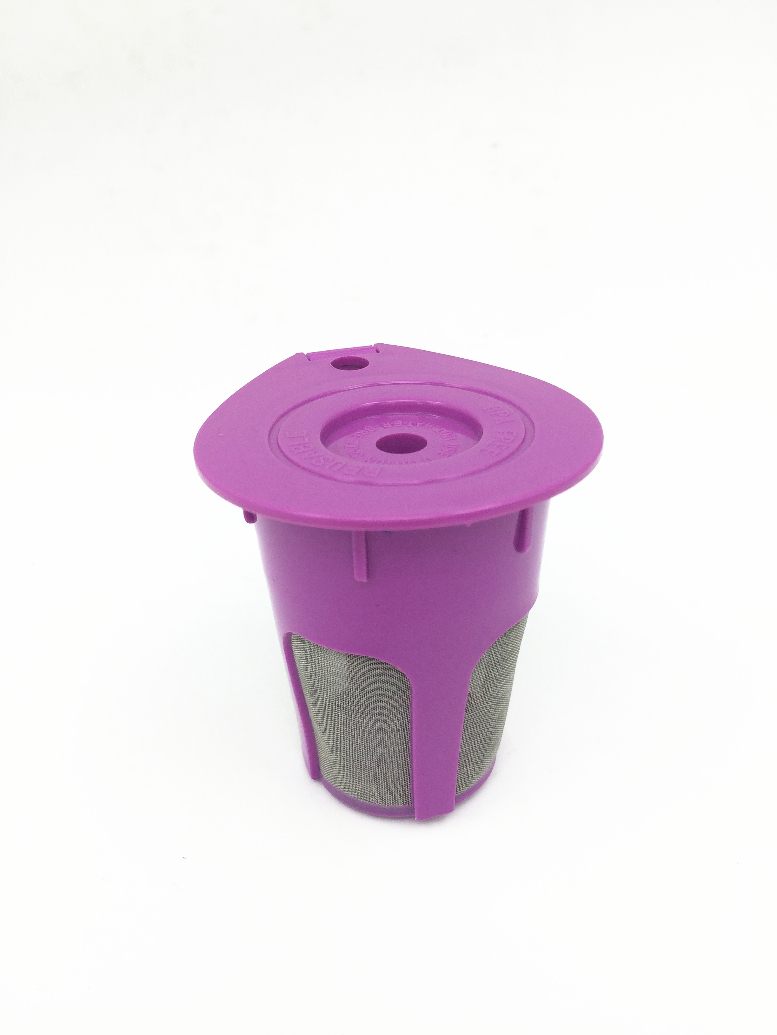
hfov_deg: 48.2
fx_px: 868
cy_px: 518
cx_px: 388
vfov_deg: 61.7
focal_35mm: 29
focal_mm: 4.15
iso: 32
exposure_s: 1/618
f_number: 2.2
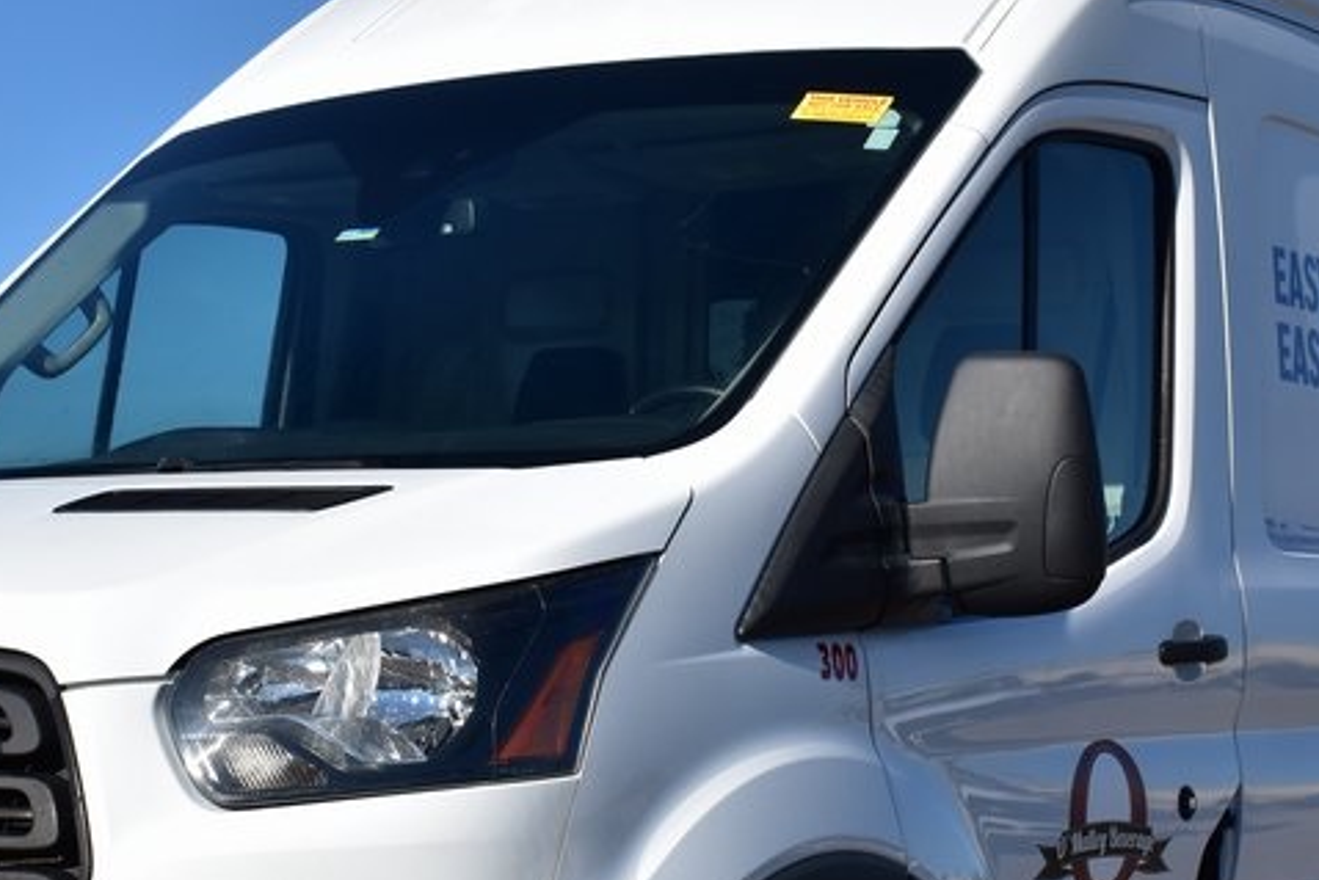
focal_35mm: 90
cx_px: 643
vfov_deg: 15.1
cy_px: 650
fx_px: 3298
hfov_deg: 22.6
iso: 320
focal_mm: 28
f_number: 11
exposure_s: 1/500
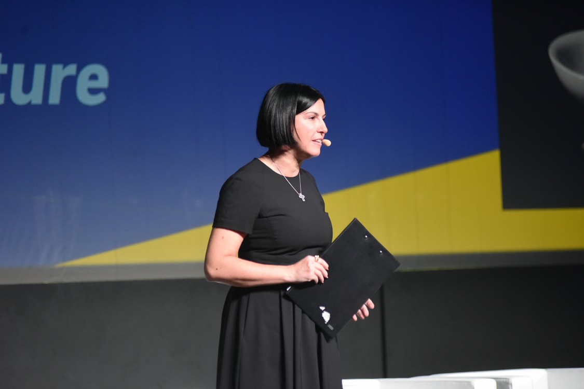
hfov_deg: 10.3
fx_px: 3244
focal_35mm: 200
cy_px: 194
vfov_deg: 6.9
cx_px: 292
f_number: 2.8
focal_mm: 200
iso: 3200
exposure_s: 1/320
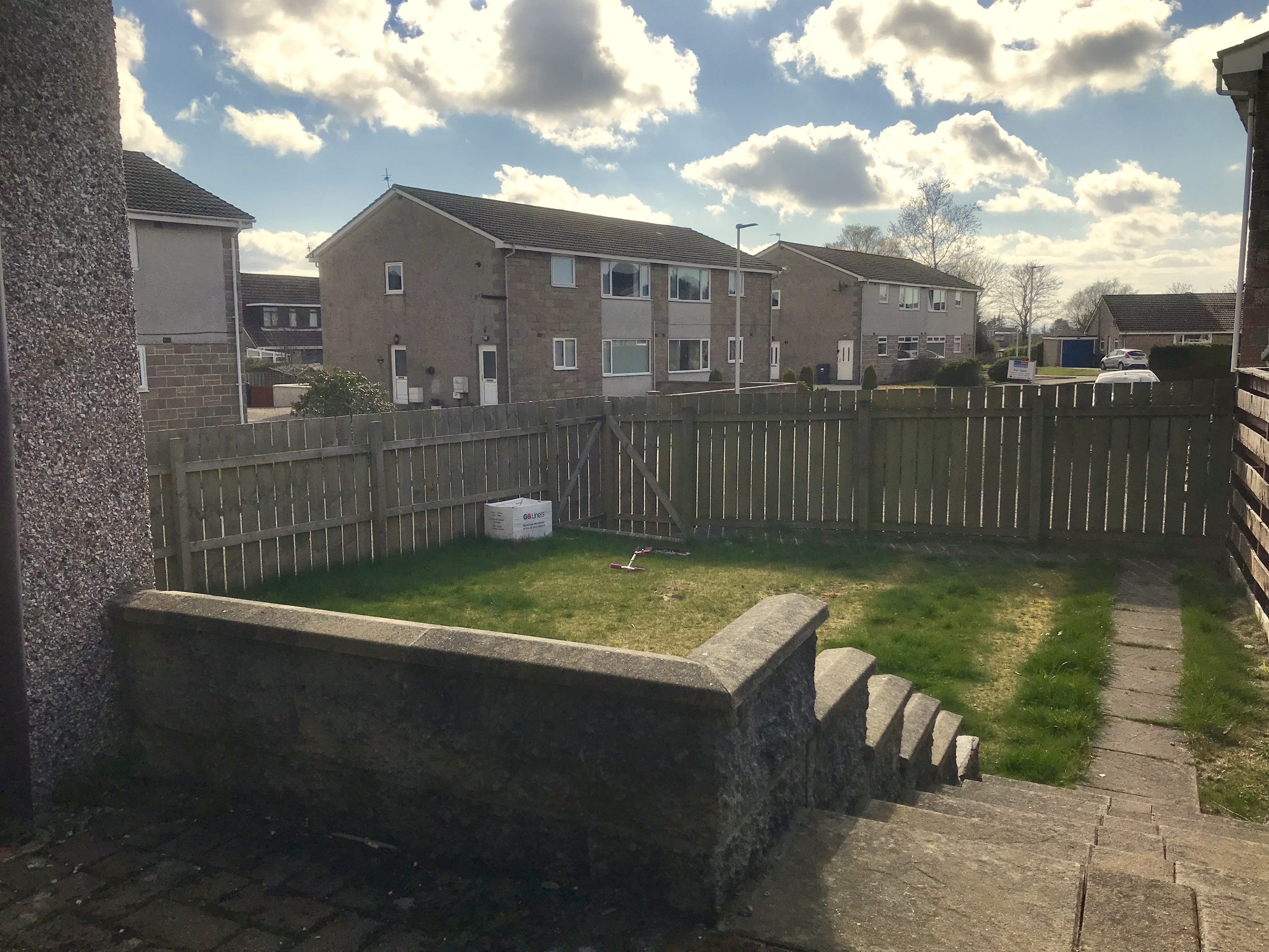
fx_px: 1026
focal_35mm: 28
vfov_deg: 49.7
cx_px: 634
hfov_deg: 63.4
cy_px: 476
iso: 20
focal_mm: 3.99
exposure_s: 1/4167
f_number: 1.8
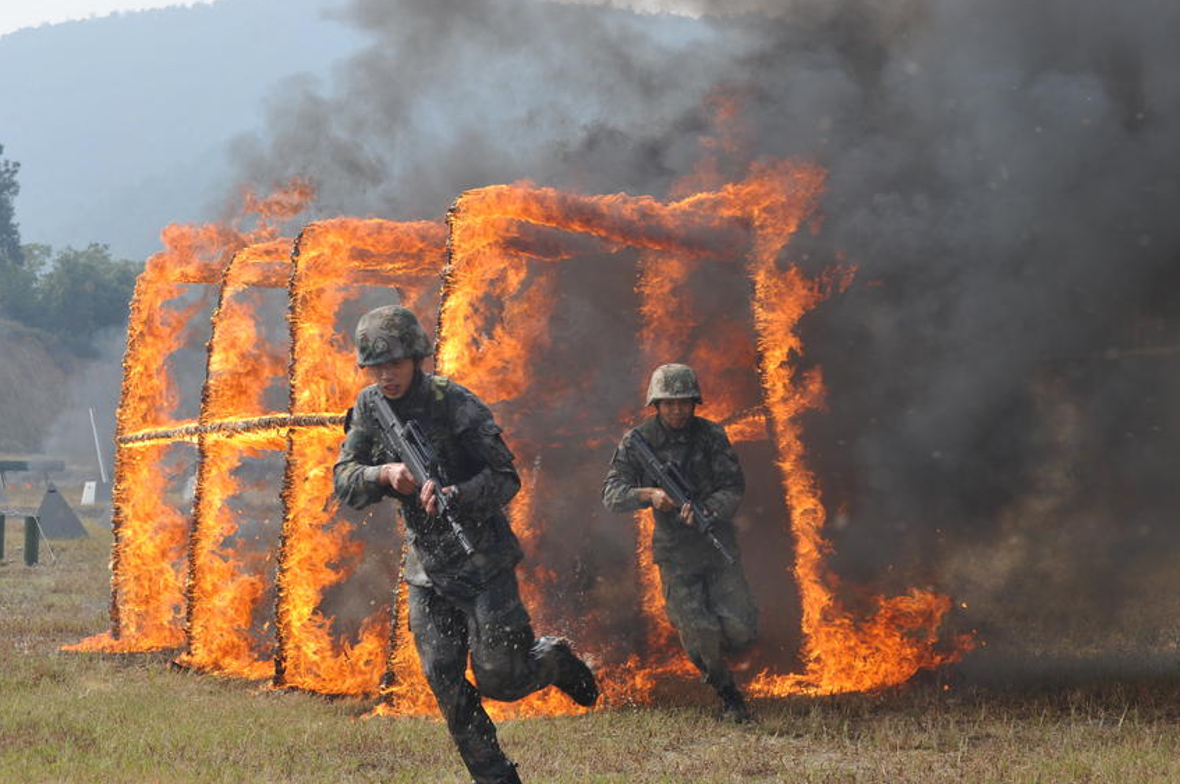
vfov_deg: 16.0
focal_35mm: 85
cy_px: 409
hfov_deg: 23.9
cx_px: 570
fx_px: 2783
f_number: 9.5
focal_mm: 80
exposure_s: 1/350
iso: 200
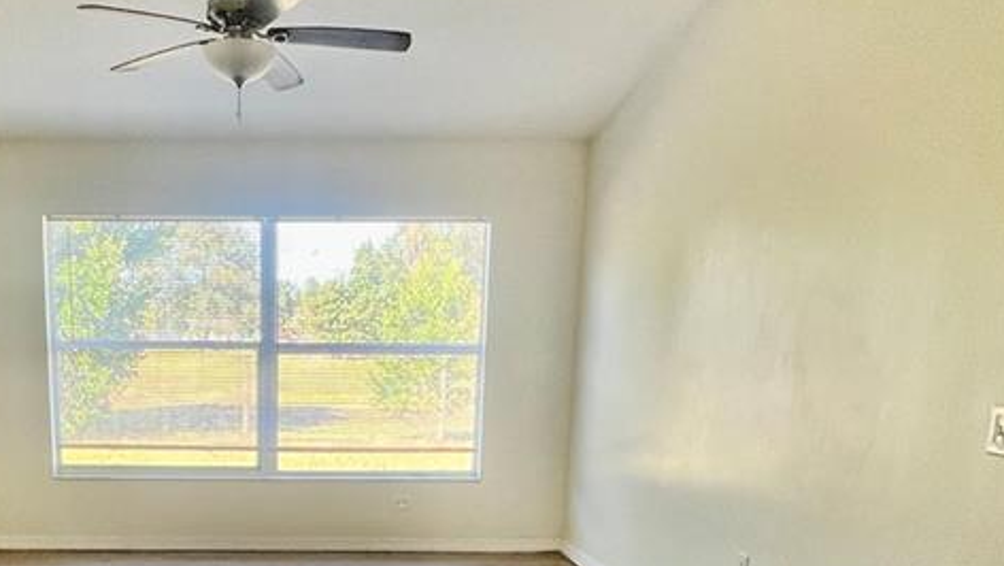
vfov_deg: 30.4
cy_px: 572
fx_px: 959
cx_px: 285
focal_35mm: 36
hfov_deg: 53.4
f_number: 1.8
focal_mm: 1.57
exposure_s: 1/120
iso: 64
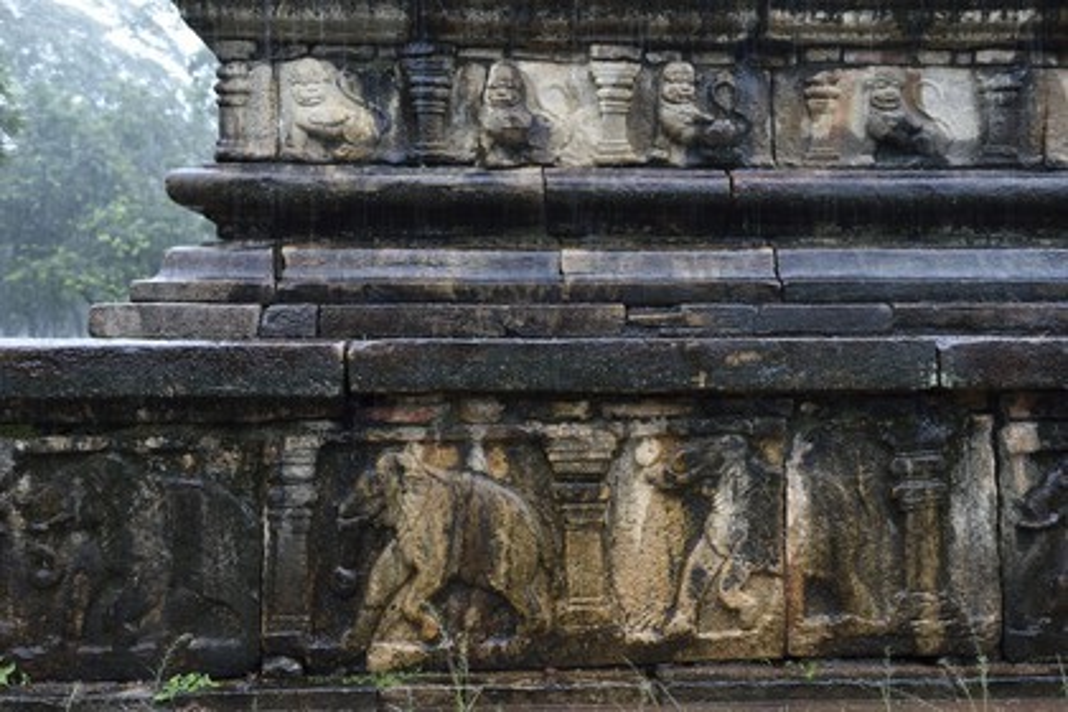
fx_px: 1038
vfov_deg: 37.9
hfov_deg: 54.4
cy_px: 356
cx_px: 534
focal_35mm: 35
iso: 800
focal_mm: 35
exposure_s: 1/80
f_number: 4.5
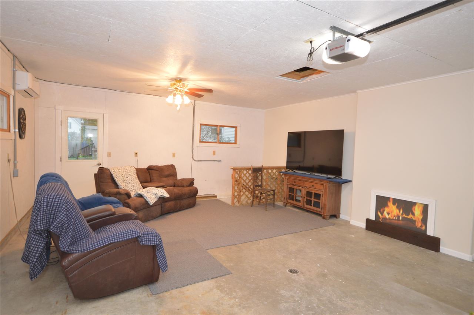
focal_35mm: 20
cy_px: 158
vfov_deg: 63.1
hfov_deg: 85.5
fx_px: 257
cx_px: 237
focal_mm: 13
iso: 640
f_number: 4.5
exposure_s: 1/60
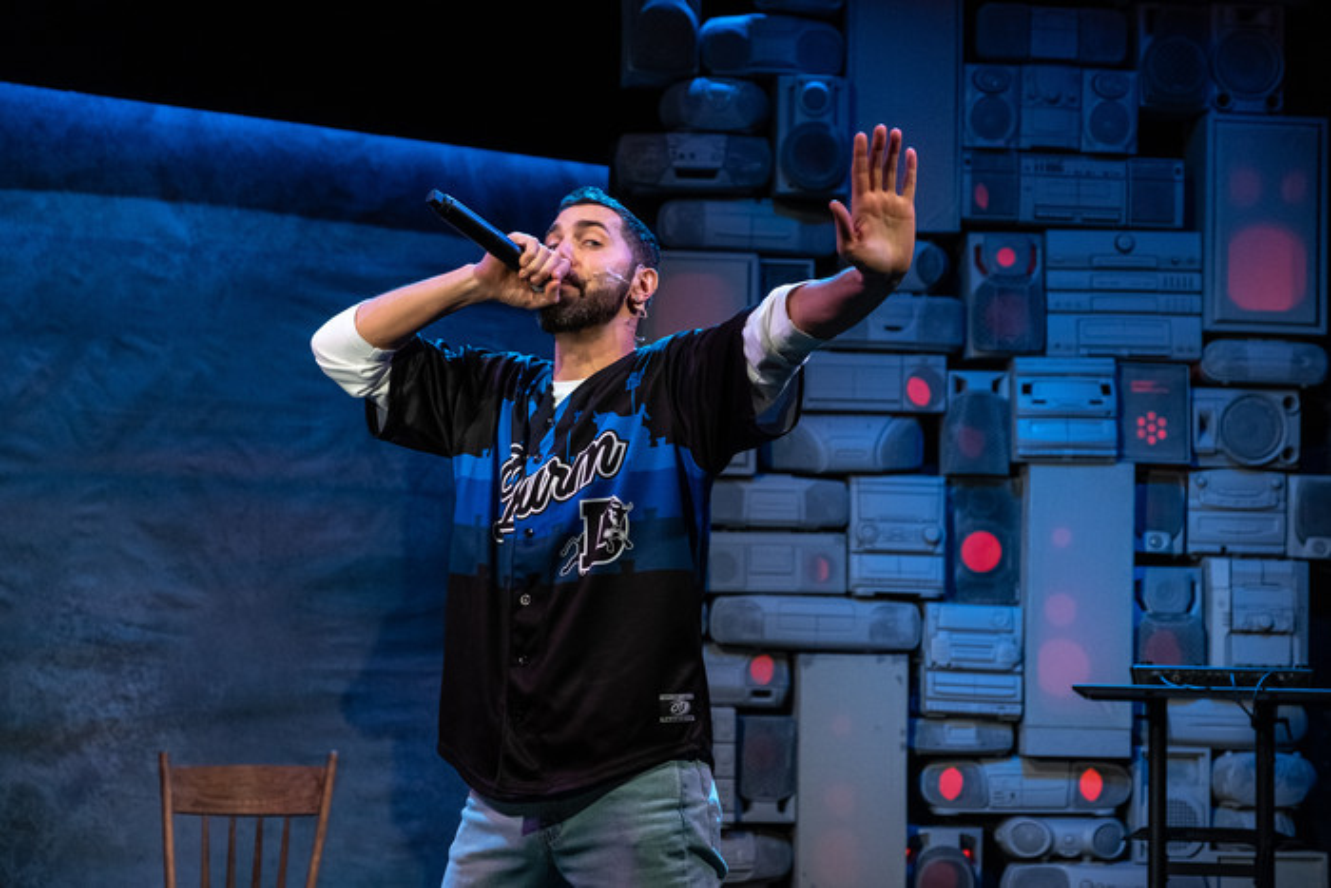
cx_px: 666
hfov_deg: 24.5
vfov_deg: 16.5
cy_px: 444
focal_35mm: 83
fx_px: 3069
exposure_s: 1/160
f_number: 2.8
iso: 800
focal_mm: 55
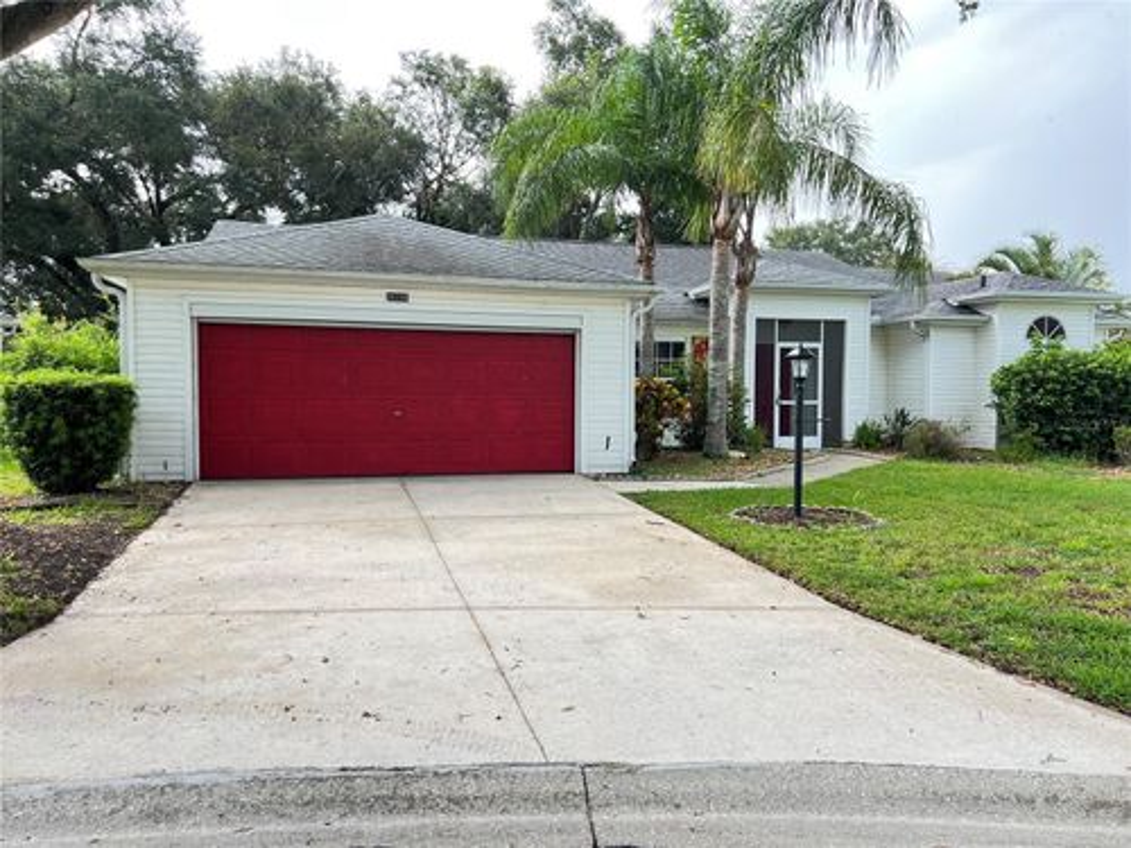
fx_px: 849
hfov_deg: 67.3
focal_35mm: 26
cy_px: 424
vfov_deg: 53.1
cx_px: 566
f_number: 1.5
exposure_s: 1/445
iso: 50
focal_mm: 5.7
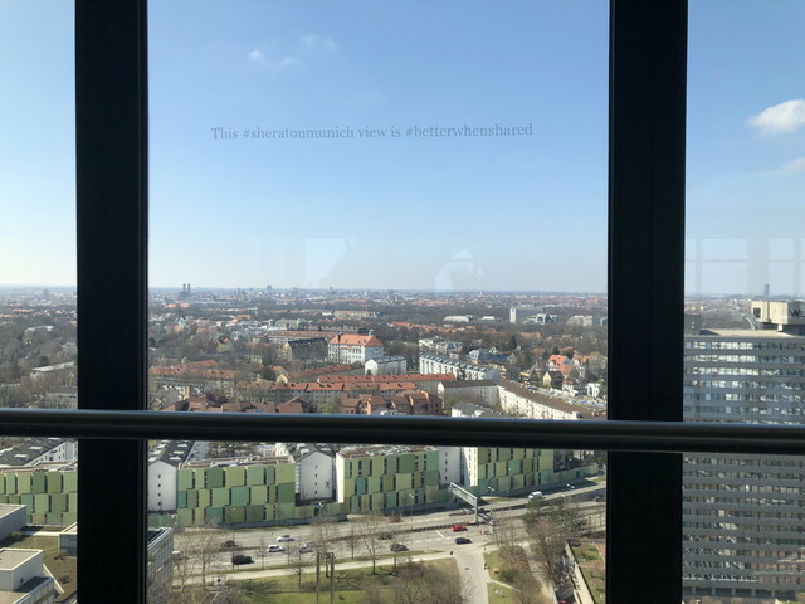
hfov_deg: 63.4
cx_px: 402
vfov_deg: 49.7
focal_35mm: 28
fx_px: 651
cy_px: 302
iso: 20
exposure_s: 1/1799
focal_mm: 4
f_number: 1.8
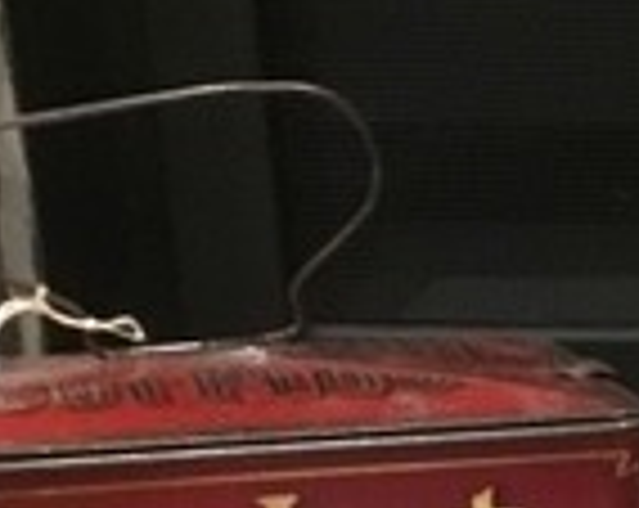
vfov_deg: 8.9
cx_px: 1213
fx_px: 3114
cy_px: 958
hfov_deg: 10.8
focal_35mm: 165
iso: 400
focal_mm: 3.3
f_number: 2.4
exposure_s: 1/15
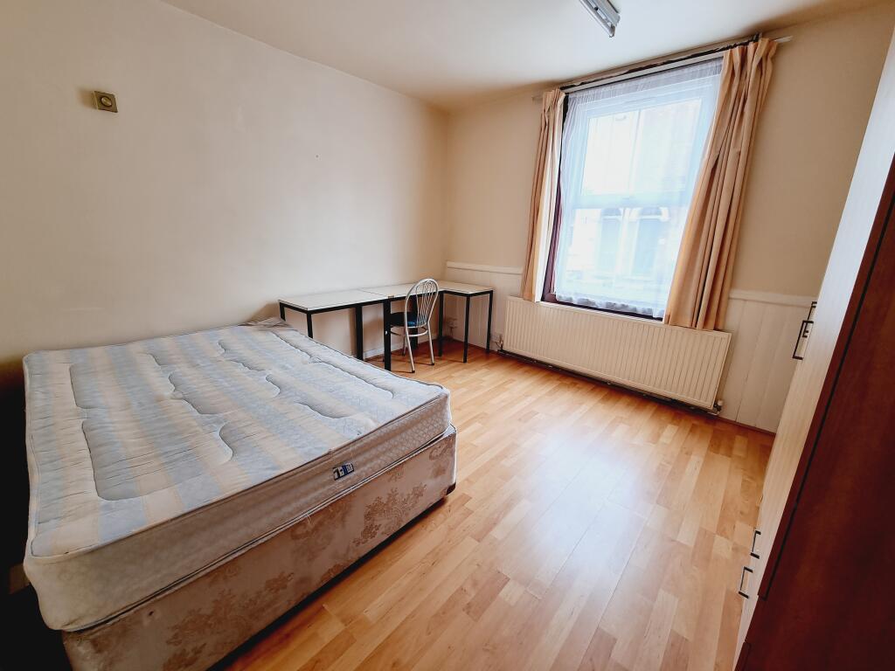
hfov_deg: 106.2
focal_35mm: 13
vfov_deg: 89.9
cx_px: 448
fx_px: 336
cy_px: 336
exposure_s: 1/50
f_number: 2.2
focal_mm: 2.2
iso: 80
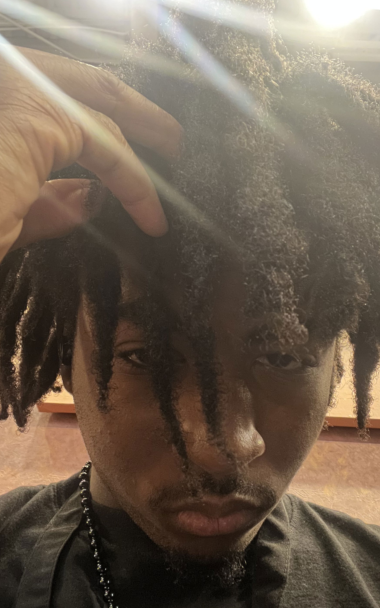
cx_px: 206
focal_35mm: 35
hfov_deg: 36.3
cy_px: 314
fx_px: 580
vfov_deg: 55.3
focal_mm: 2.71
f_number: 2.2
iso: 1250
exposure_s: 1/15
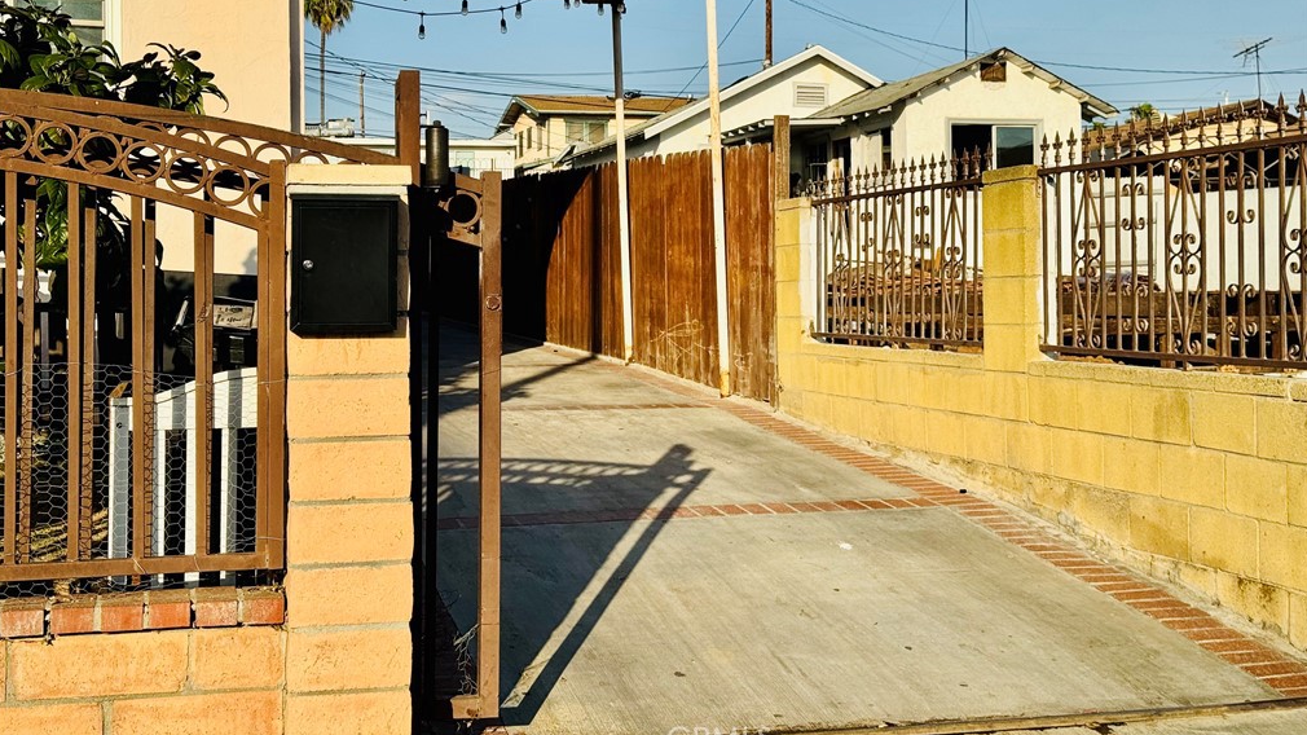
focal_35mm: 53
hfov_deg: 39.2
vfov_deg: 22.6
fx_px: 1837
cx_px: 650
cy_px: 260
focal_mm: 6.76
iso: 64
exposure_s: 1/6410
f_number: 1.78
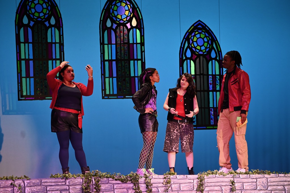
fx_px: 1207
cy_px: 96
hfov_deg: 13.7
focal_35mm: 150
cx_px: 145
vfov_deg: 9.1
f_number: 2.8
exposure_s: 1/400
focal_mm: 150
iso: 1600
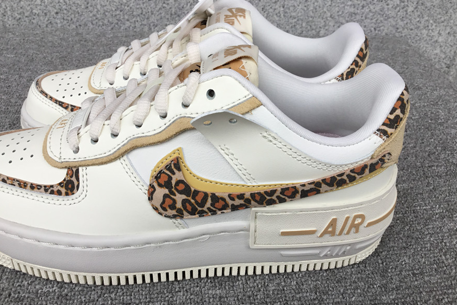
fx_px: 419
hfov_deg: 57.2
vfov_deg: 40.0
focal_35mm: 33
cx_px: 228
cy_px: 145
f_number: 2.4
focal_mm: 3.3
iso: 25
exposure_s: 1/135
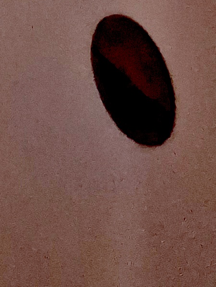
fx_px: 1281
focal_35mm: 154
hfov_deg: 8.3
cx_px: -404
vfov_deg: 11.3
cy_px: -336
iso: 640
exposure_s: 1/100
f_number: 1.8
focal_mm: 6.4
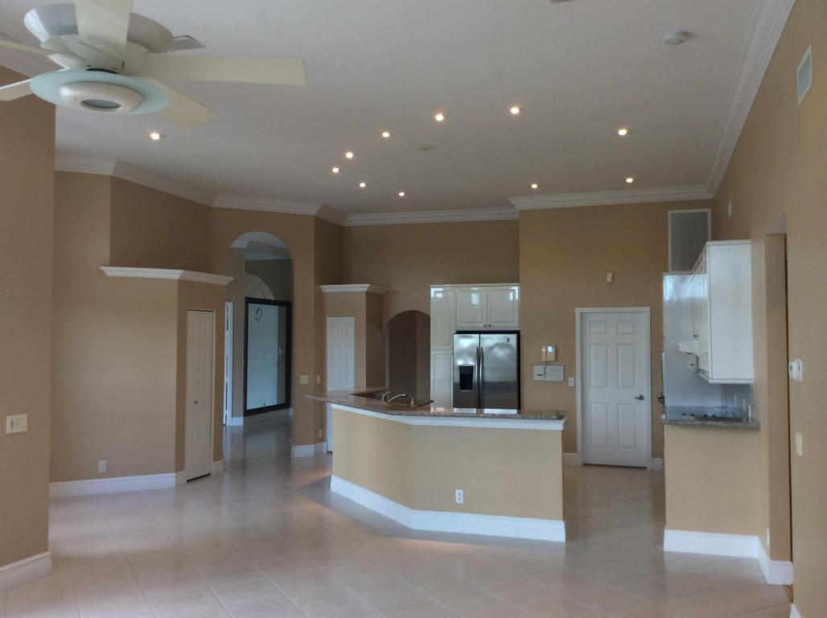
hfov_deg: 55.4
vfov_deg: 42.8
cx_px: 414
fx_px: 787
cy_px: 309
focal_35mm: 33
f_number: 2.4
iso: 40
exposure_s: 1/24
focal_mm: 3.3
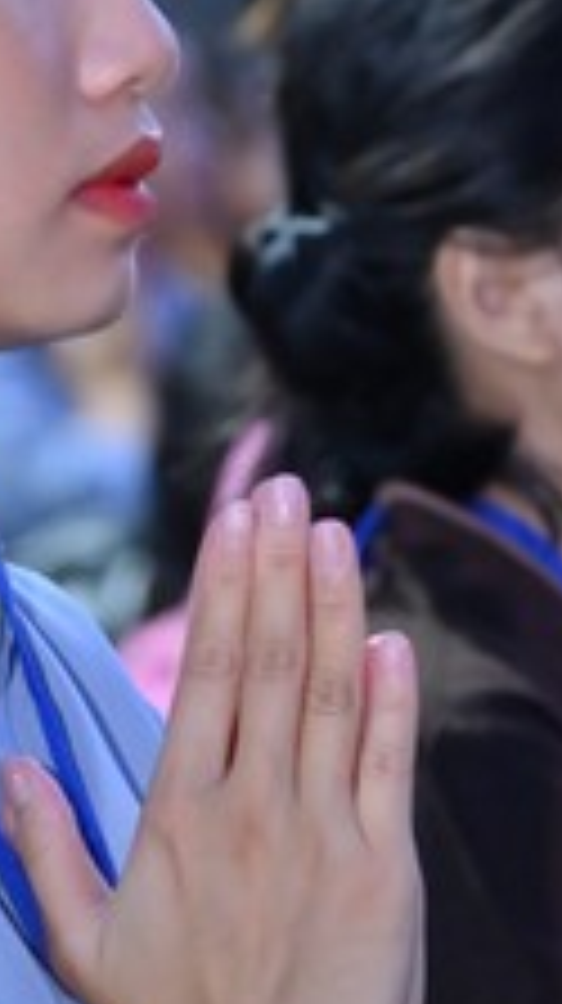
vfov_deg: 5.9
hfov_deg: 3.3
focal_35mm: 367
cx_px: 52
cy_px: 729
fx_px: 9749
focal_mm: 120
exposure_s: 1/50
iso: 2000
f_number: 4.5
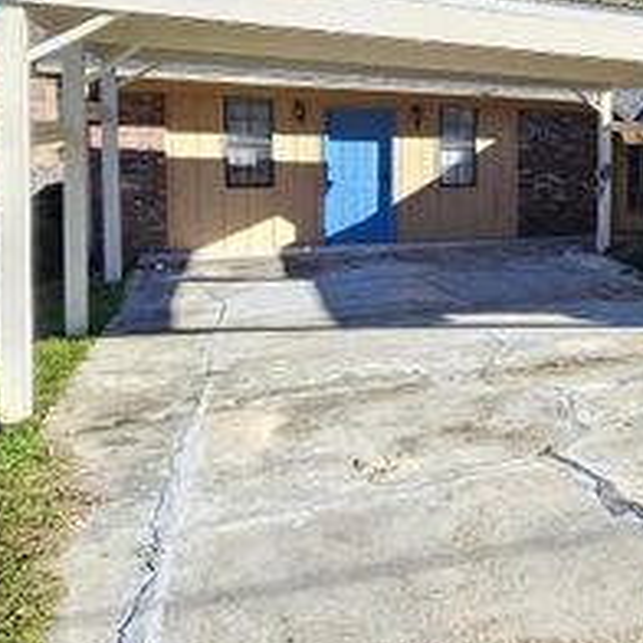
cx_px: 718
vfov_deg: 42.5
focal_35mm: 39
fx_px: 820
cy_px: 238
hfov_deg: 36.0
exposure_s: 1/311
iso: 32
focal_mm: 1.74
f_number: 2.2
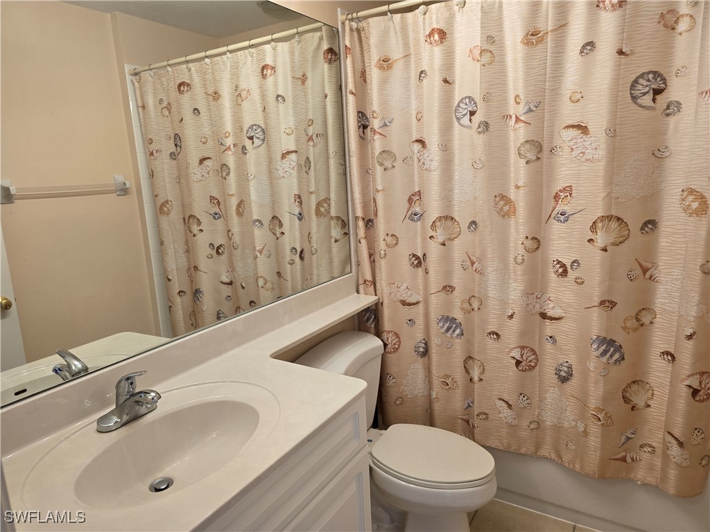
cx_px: 355
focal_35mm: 23
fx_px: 472
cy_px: 266
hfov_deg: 73.9
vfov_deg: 58.9
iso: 80
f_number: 1.7
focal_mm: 6.3
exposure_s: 1/120
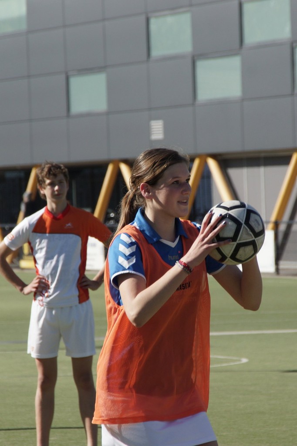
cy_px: 223
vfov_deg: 8.6
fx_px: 2972
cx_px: 148
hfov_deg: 5.7
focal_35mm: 240
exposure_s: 1/500
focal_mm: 160
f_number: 9
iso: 200
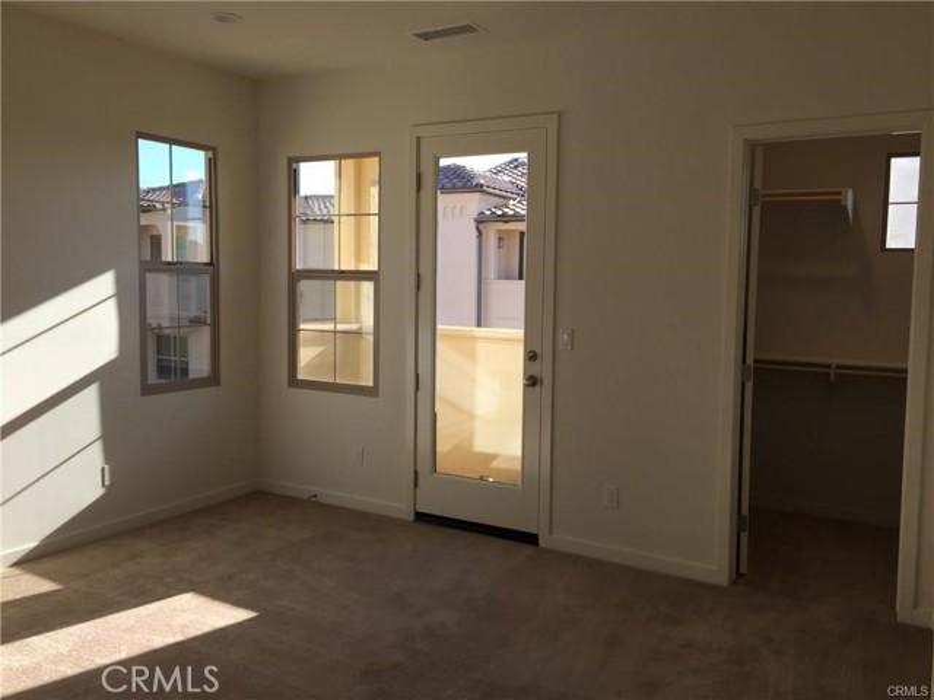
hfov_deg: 61.7
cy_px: 350
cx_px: 467
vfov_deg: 48.2
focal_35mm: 29
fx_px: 782
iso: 32
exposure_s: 1/471
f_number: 2.2
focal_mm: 4.15
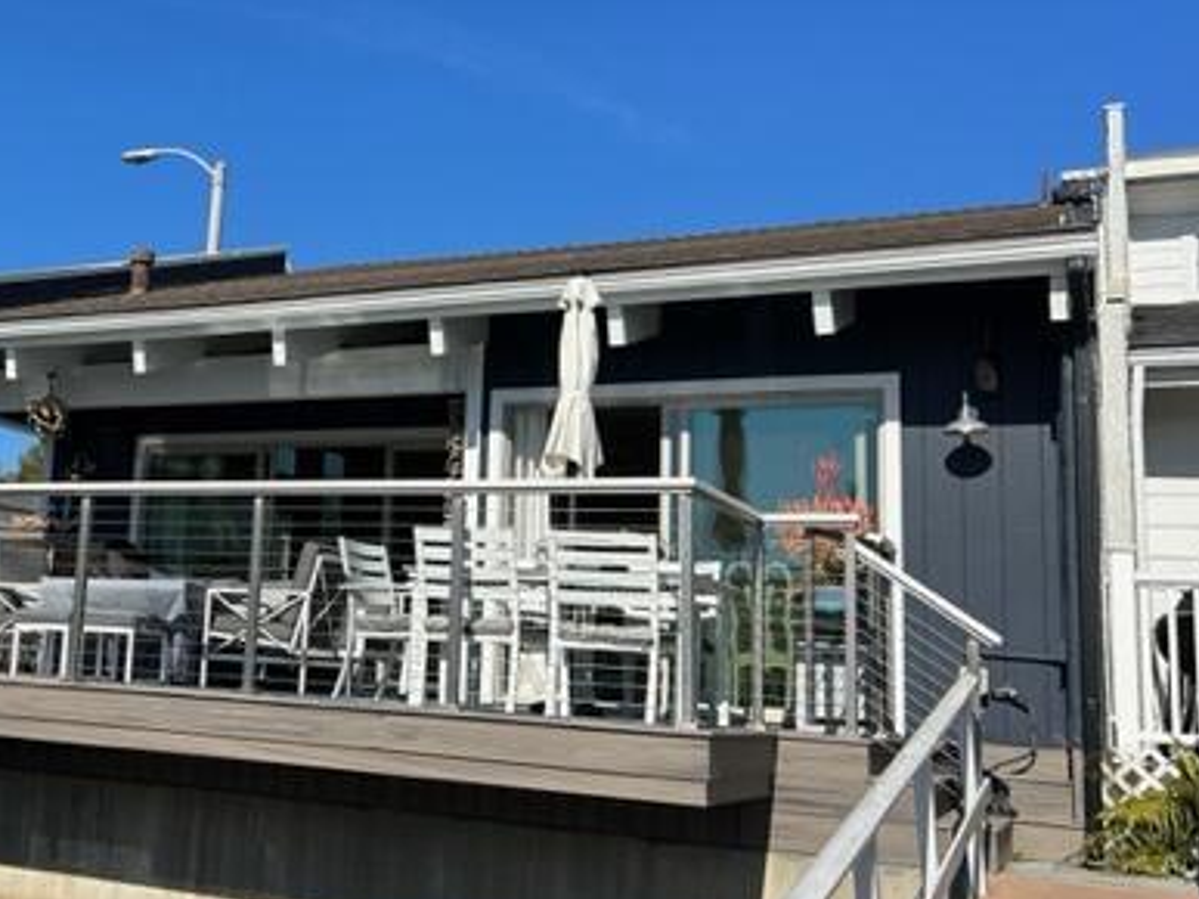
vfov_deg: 33.5
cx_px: 270
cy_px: 391
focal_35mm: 43
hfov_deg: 42.2
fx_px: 1489
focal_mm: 5.7
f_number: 1.5
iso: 50
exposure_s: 1/5882
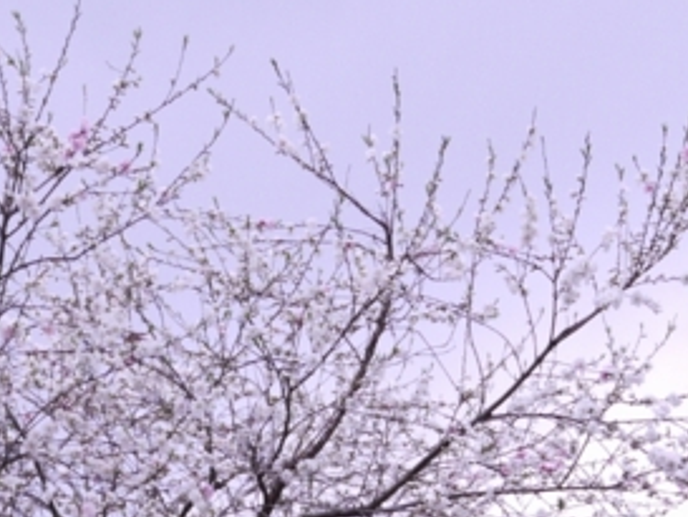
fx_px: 2565
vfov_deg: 11.2
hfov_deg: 15.2
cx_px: 159
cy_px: 696
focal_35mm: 129
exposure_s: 1/500
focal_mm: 22
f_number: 7.1
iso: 400
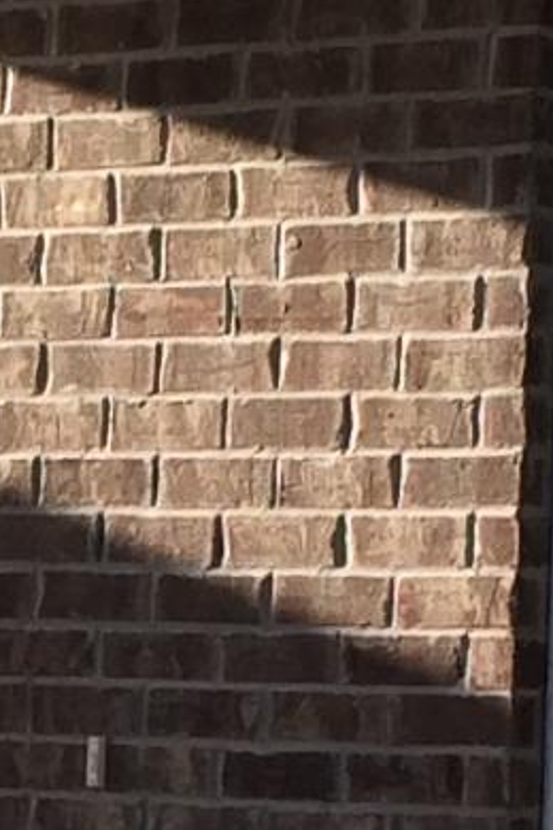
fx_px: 5345
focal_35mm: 232
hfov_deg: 5.9
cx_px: -132
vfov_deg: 8.8
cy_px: 964
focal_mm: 4.15
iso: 32
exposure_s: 1/672
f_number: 2.2
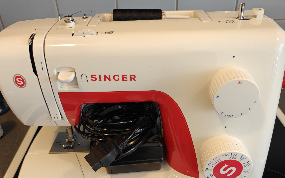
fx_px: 256
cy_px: 115
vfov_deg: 38.0
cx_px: 142
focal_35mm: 33
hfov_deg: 58.1
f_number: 1.6
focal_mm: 6.06
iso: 800
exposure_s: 1/100
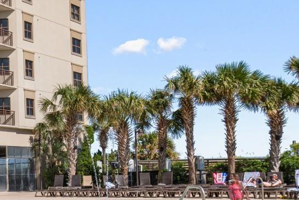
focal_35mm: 53
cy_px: 180
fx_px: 440
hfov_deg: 30.9
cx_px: -71
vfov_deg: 24.8
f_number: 8
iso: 100
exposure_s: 1/200
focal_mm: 12
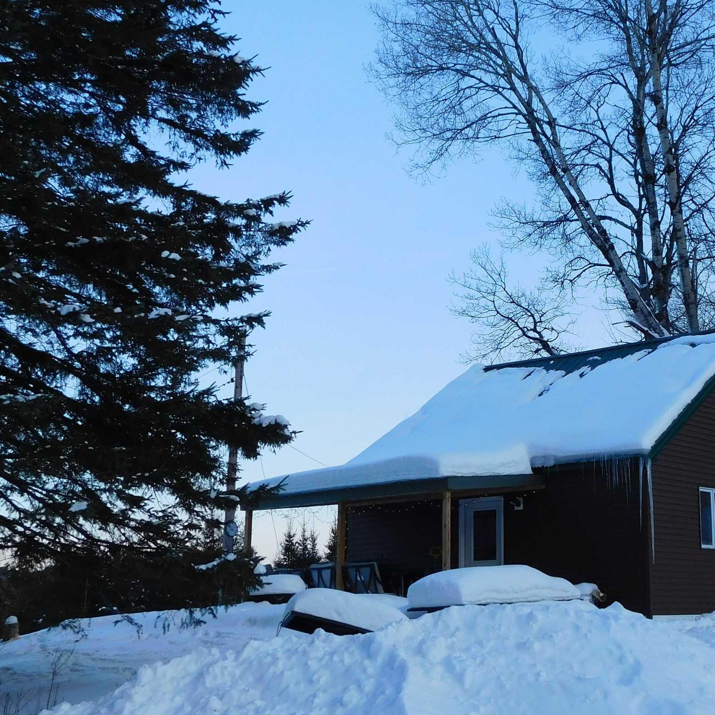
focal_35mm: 52
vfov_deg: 32.8
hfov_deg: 31.9
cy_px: 324
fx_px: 1215
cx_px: 579
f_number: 3.2
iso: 125
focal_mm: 5.3
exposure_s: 1/320
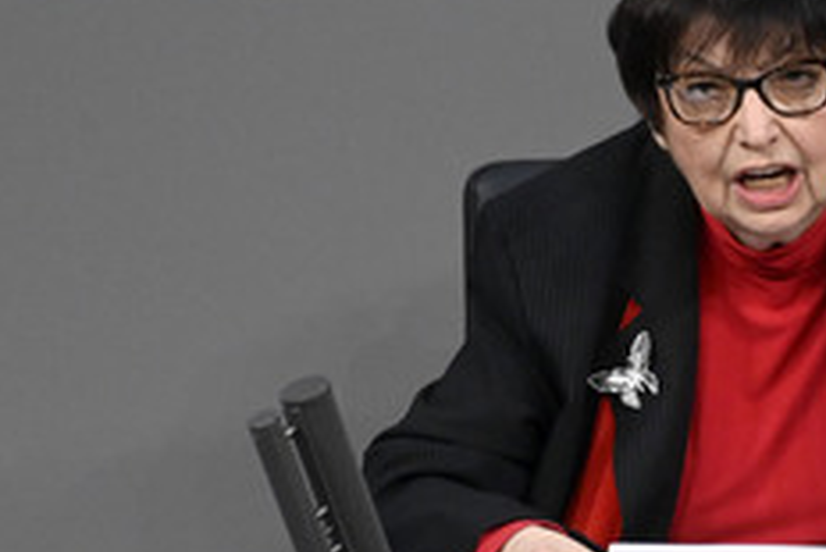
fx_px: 22269
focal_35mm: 970
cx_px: 707
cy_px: 310
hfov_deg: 2.1
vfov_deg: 1.4
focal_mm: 500
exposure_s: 1/250
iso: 8000
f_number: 5.6
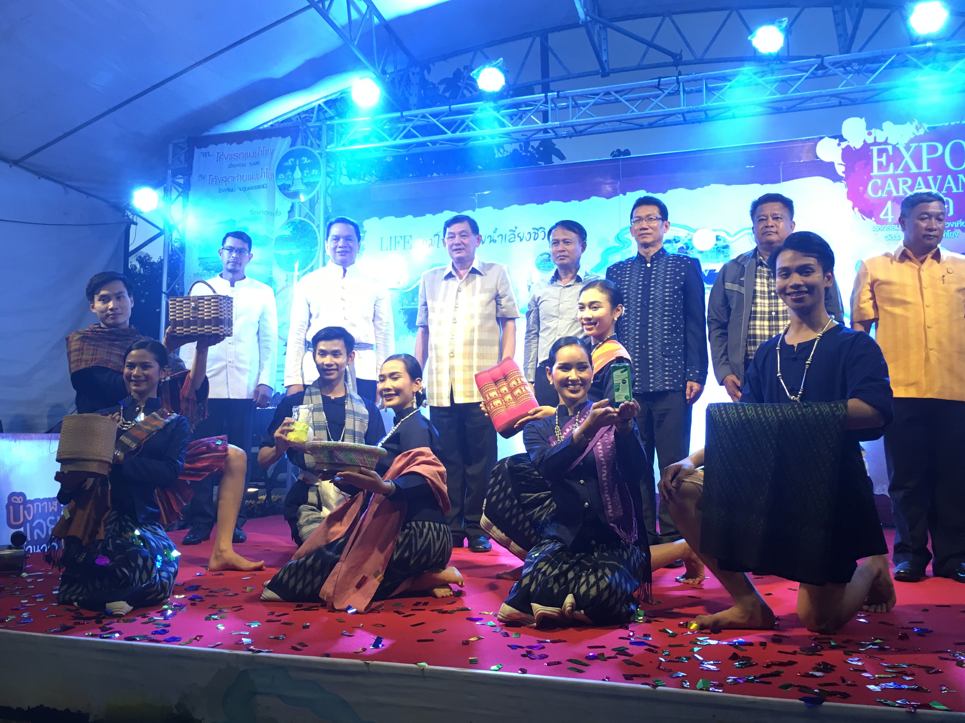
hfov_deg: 55.3
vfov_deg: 42.9
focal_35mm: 33
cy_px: 321
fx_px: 920
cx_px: 470
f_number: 2.2
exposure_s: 1/33
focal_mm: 4.15
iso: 50
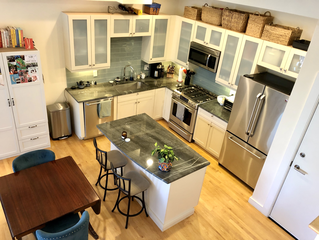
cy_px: 120
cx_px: 160
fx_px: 258
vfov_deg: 49.7
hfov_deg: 63.4
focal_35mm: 28
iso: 50
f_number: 1.8
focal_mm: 3.99
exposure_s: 1/15
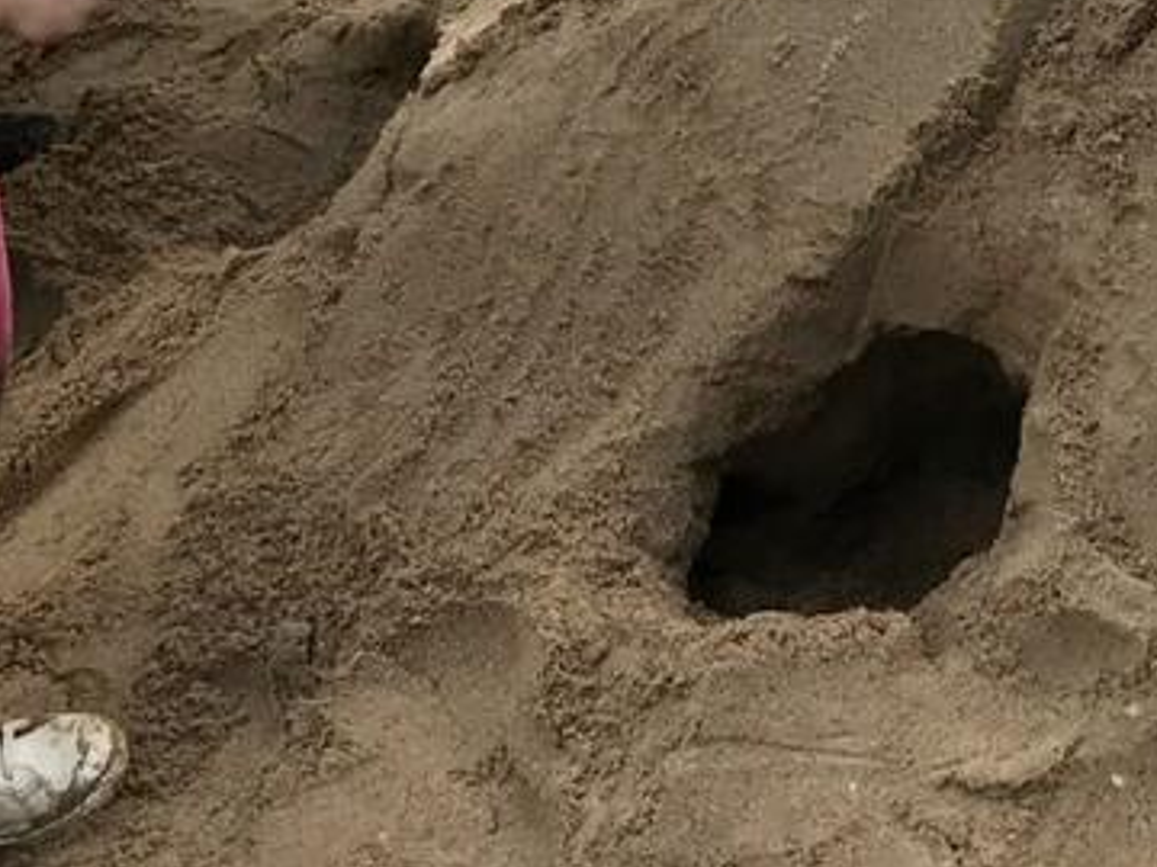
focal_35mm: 104
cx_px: 1064
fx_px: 3476
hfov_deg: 18.6
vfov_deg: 13.3
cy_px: -495
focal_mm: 3.99
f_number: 1.8
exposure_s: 1/887
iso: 20
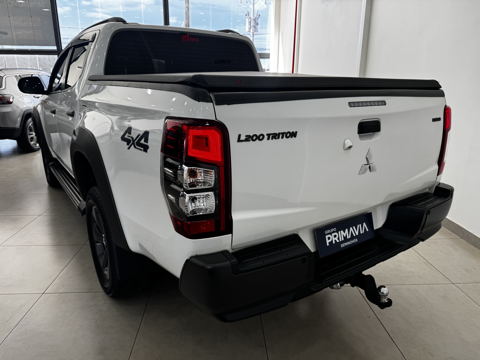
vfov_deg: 56.8
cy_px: 180
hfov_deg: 71.6
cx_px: 240
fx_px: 333
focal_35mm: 24
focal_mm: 6.76
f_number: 1.78
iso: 80
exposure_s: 1/121
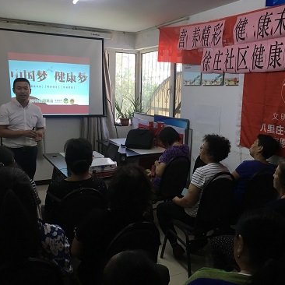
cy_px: 140
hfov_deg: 47.1
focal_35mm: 35
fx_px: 326
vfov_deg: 47.2
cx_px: 162
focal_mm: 4.15
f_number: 2.2
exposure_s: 1/33
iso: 32
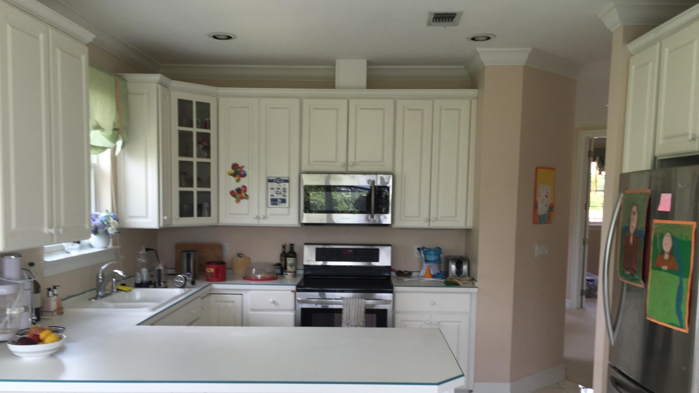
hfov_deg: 61.0
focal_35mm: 32
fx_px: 593
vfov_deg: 36.4
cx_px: 351
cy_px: 254
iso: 32
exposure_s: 1/60
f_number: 2.2
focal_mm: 4.15
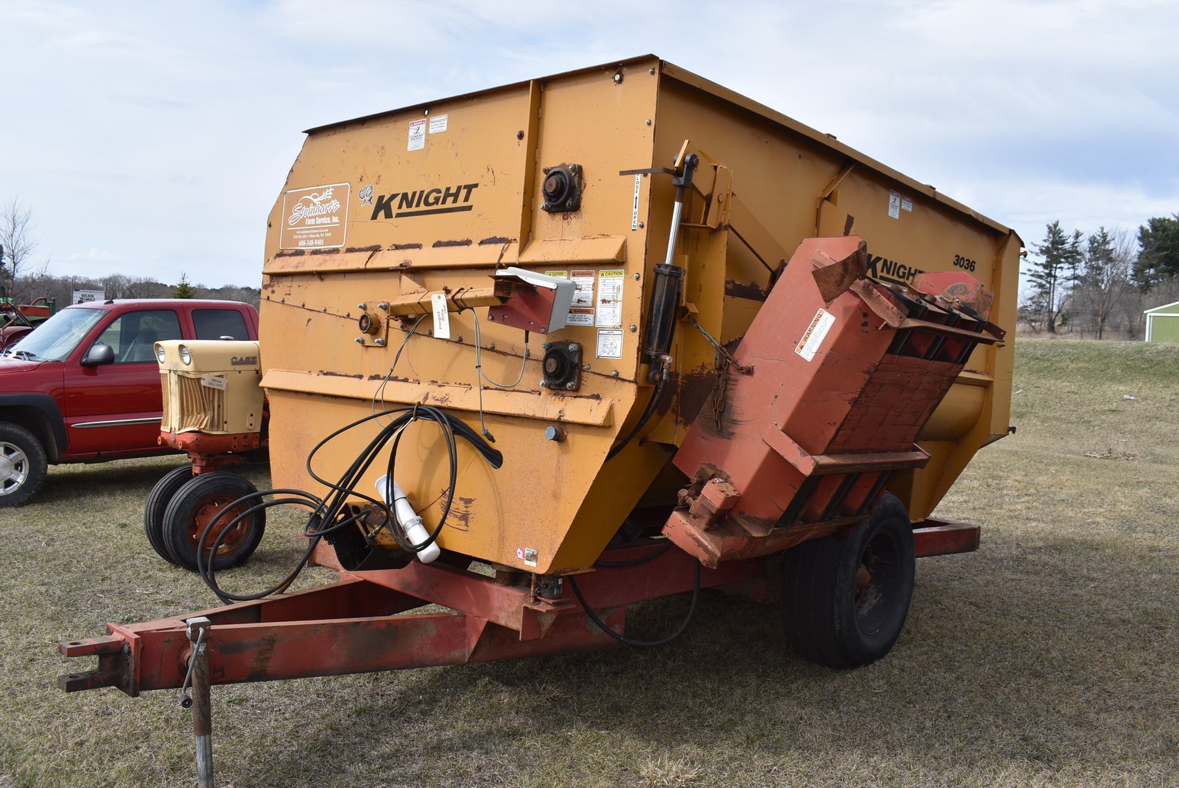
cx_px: 590
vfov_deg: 43.7
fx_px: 983
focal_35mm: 30
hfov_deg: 61.9
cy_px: 394
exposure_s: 1/200
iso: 100
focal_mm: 20
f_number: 9
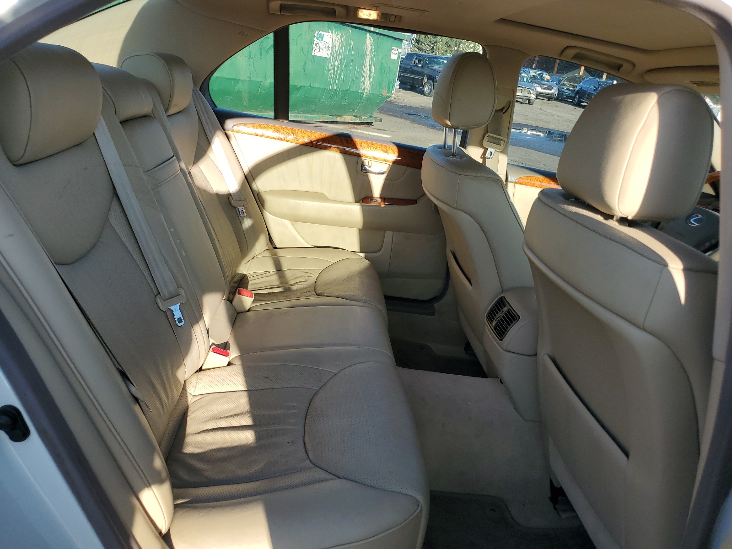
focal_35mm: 26
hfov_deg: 67.3
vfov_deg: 53.1
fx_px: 550
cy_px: 274
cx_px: 366
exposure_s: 1/1111
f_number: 1.5
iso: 50
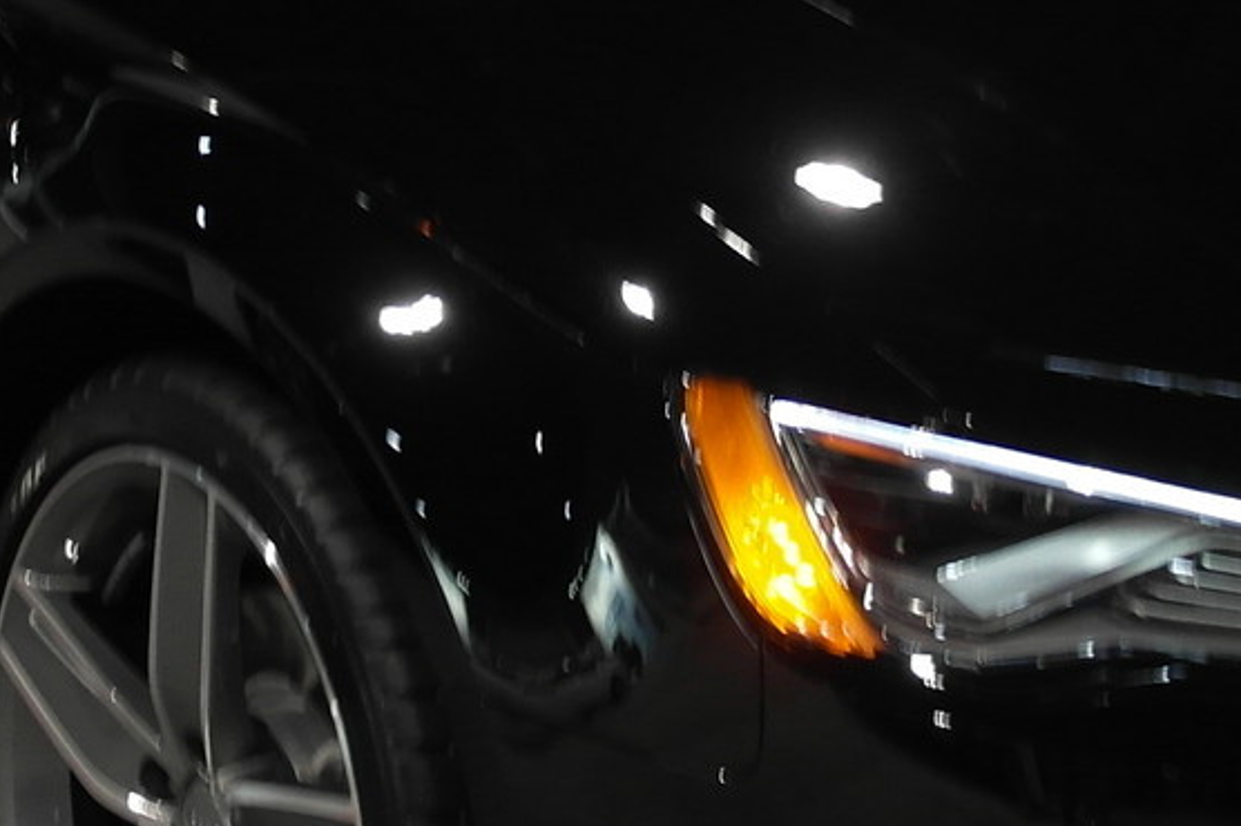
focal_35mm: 135
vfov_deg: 10.1
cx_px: 710
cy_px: 175
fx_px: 4651
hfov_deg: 15.2
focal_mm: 20
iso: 400
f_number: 3.5
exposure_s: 1/25
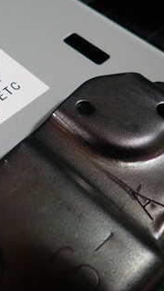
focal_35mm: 51
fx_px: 394
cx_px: -89
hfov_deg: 20.0
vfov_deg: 40.5
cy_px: 125
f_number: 2
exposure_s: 1/60
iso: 160
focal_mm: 4.5
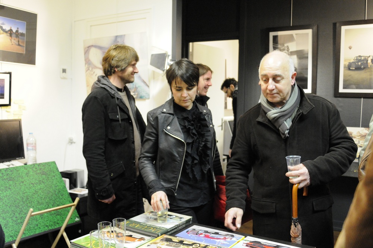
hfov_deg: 53.2
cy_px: 124
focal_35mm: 36
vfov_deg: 36.8
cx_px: 186
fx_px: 373
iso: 3200
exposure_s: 1/80
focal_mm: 24
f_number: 3.5
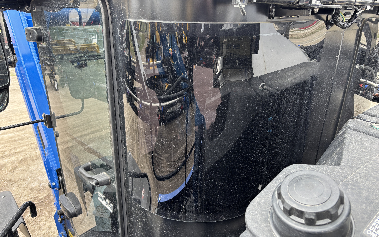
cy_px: 117
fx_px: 289
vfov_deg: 44.5
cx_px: 188
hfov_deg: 66.5
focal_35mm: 28
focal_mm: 5.96
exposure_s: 1/221
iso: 40
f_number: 1.6
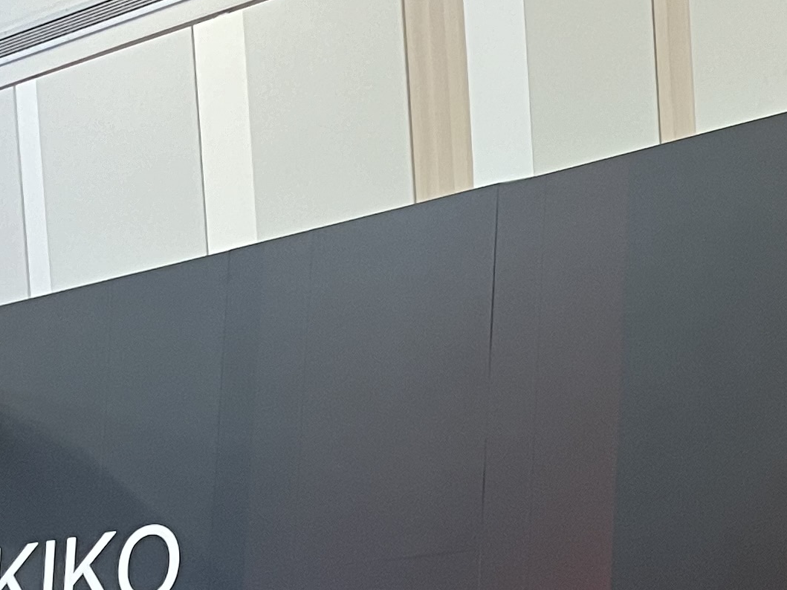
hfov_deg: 18.4
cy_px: 810
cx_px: 1046
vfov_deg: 14.2
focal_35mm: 99
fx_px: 2251
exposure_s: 1/50
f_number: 1.6
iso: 320
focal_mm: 5.1
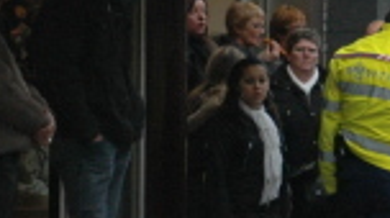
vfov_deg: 2.6
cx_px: 418
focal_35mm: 464
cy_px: -31
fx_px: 4792
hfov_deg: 4.7
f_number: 6.3
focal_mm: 70
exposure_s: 1/160
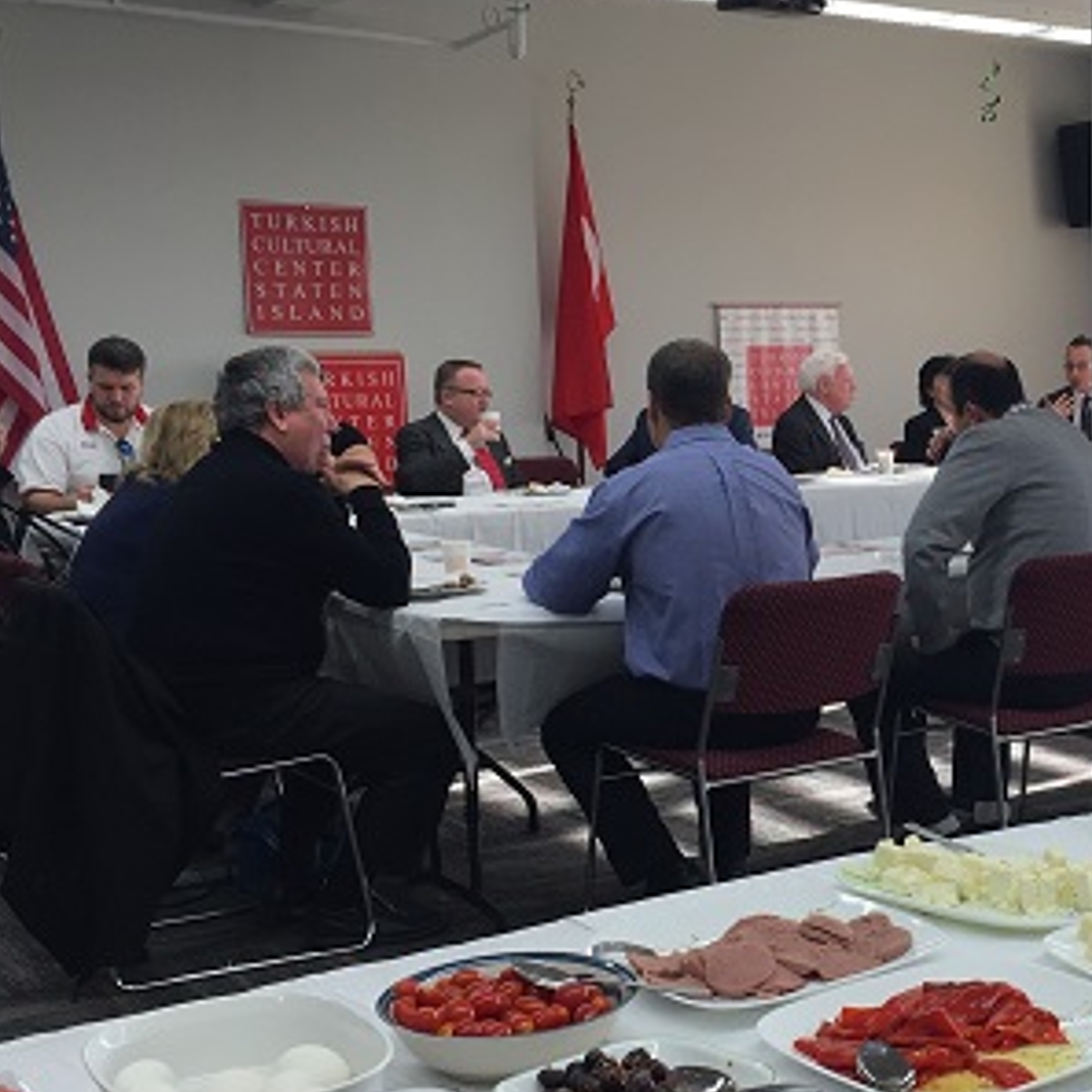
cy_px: 667
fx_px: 1999
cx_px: 956
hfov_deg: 29.5
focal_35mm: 56
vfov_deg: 30.5
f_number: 2.2
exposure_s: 1/120
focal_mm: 4.15
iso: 32
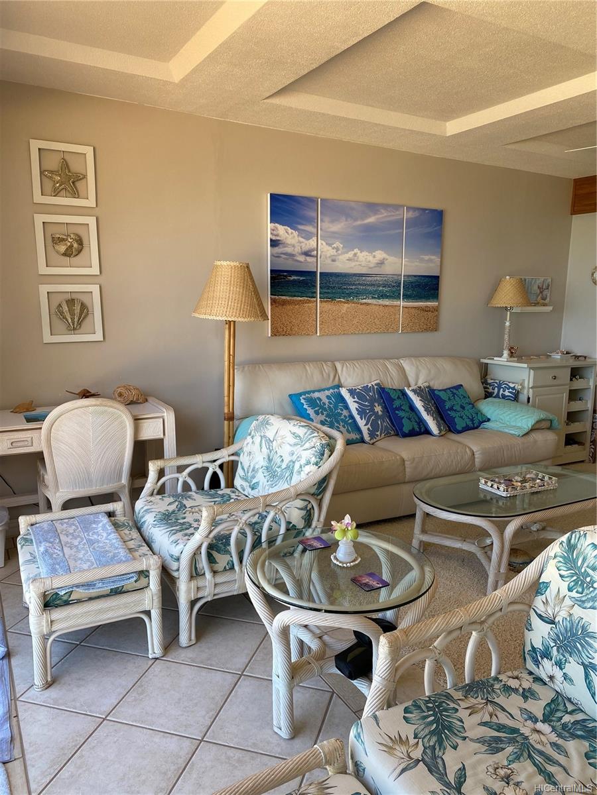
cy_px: 398
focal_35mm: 26
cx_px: 298
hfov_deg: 53.1
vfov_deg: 67.3
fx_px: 598
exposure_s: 1/166
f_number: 1.8
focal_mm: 4.25
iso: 32
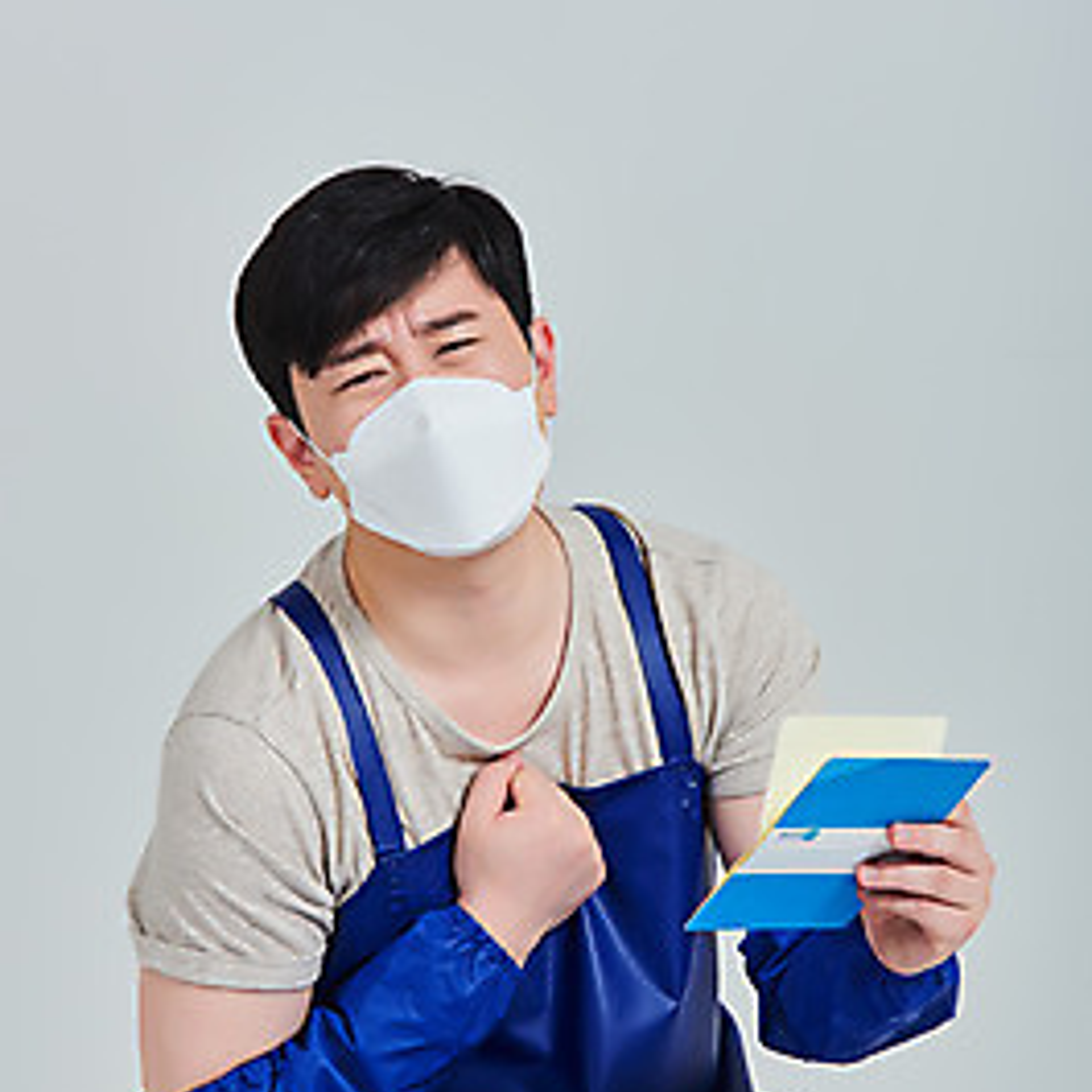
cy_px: 622
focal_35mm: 199
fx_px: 7102
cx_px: 546
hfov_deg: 8.8
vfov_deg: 8.8
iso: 100
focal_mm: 155
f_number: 14
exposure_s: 1/125
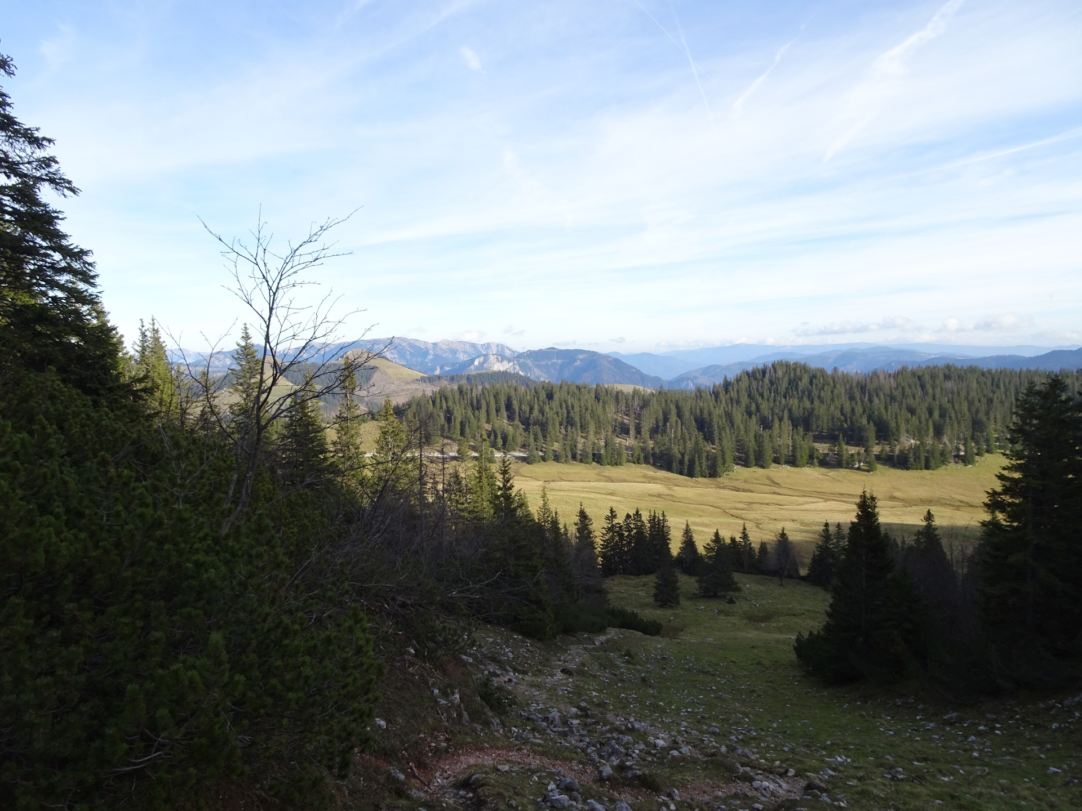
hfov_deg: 71.6
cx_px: 541
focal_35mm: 24
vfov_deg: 56.8
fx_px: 750
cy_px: 406
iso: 80
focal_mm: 4.1
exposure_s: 1/500
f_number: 3.5
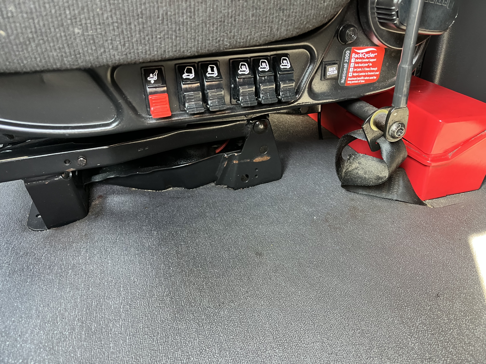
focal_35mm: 26
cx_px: 243
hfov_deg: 67.3
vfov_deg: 53.1
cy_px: 182
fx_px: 365
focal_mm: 5.1
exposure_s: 1/60
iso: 320
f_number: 1.6
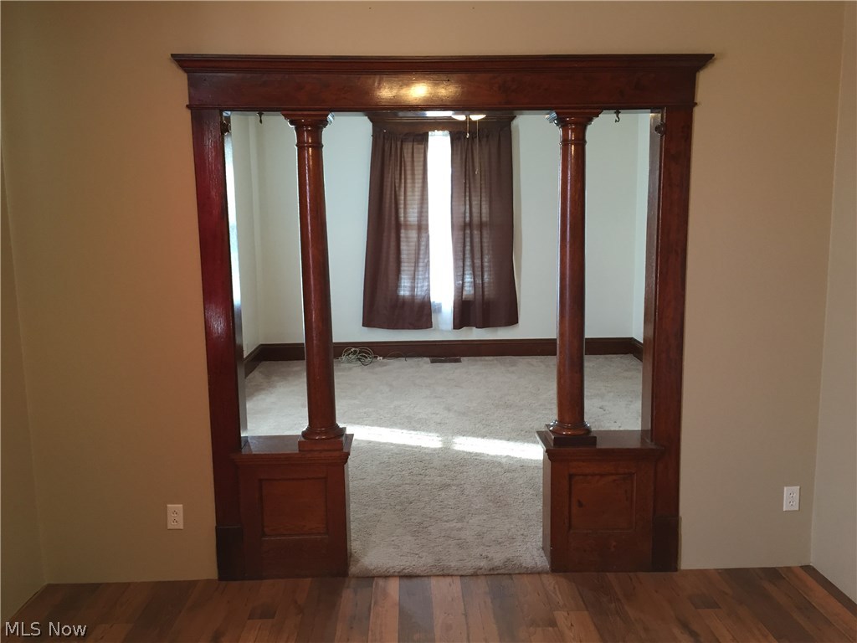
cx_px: 428
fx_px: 718
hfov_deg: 61.7
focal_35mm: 29
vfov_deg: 48.2
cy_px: 322
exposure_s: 1/30
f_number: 2.2
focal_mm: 4.15
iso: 100
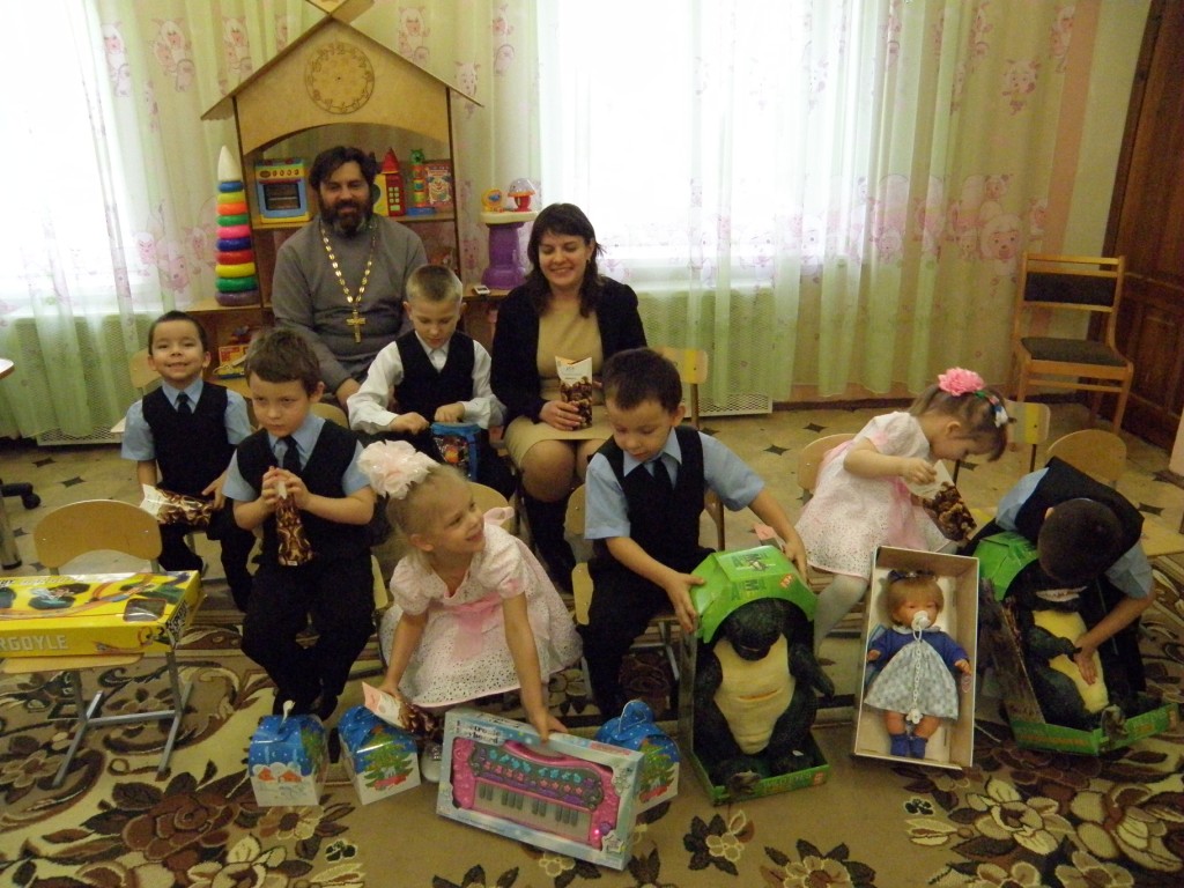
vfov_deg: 53.1
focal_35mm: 26
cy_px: 444
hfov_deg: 67.3
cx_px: 592
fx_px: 889
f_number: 2.8
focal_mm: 4.6
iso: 800
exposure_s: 1/80
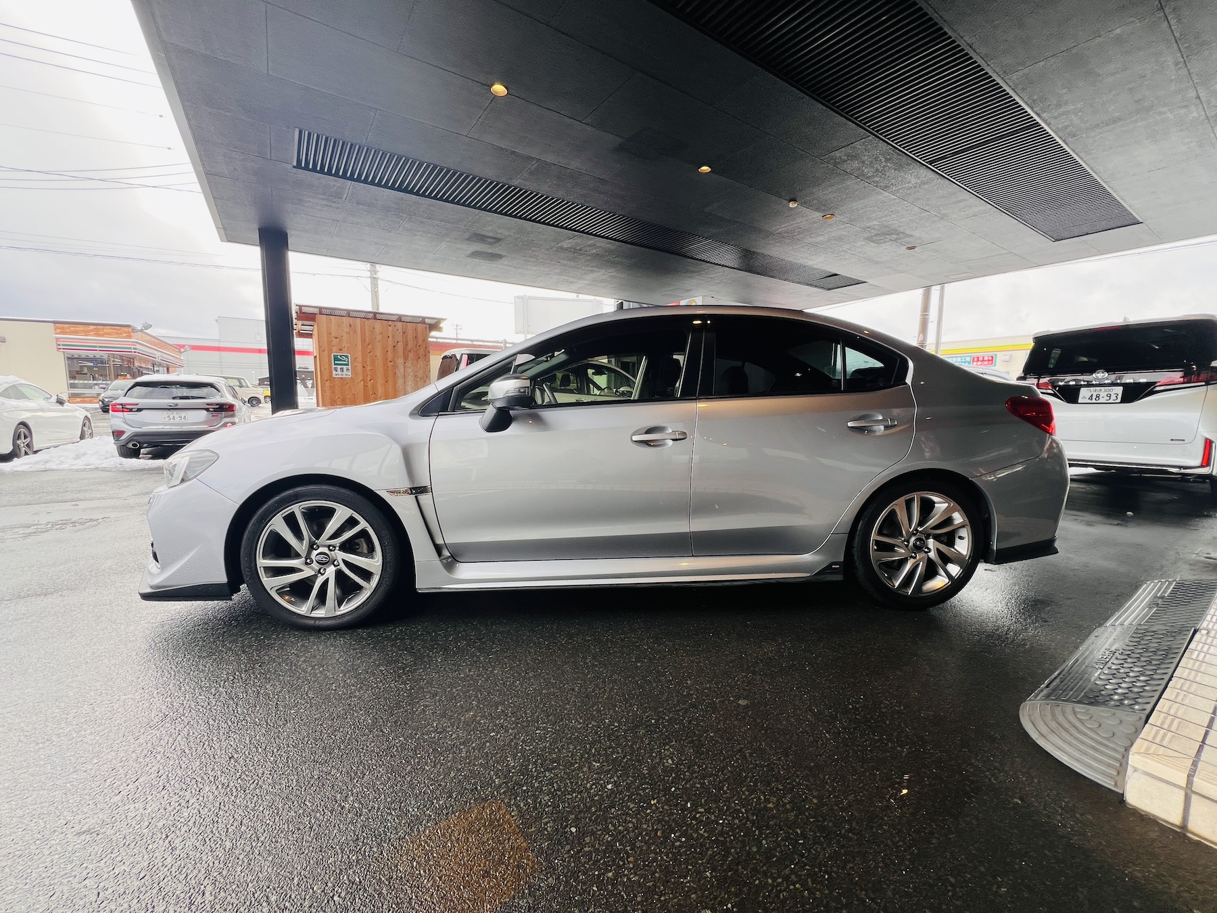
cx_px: 608
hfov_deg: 106.2
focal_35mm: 13
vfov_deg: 89.9
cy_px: 456
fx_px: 457
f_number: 1.8
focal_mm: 1.57
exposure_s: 1/211
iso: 32
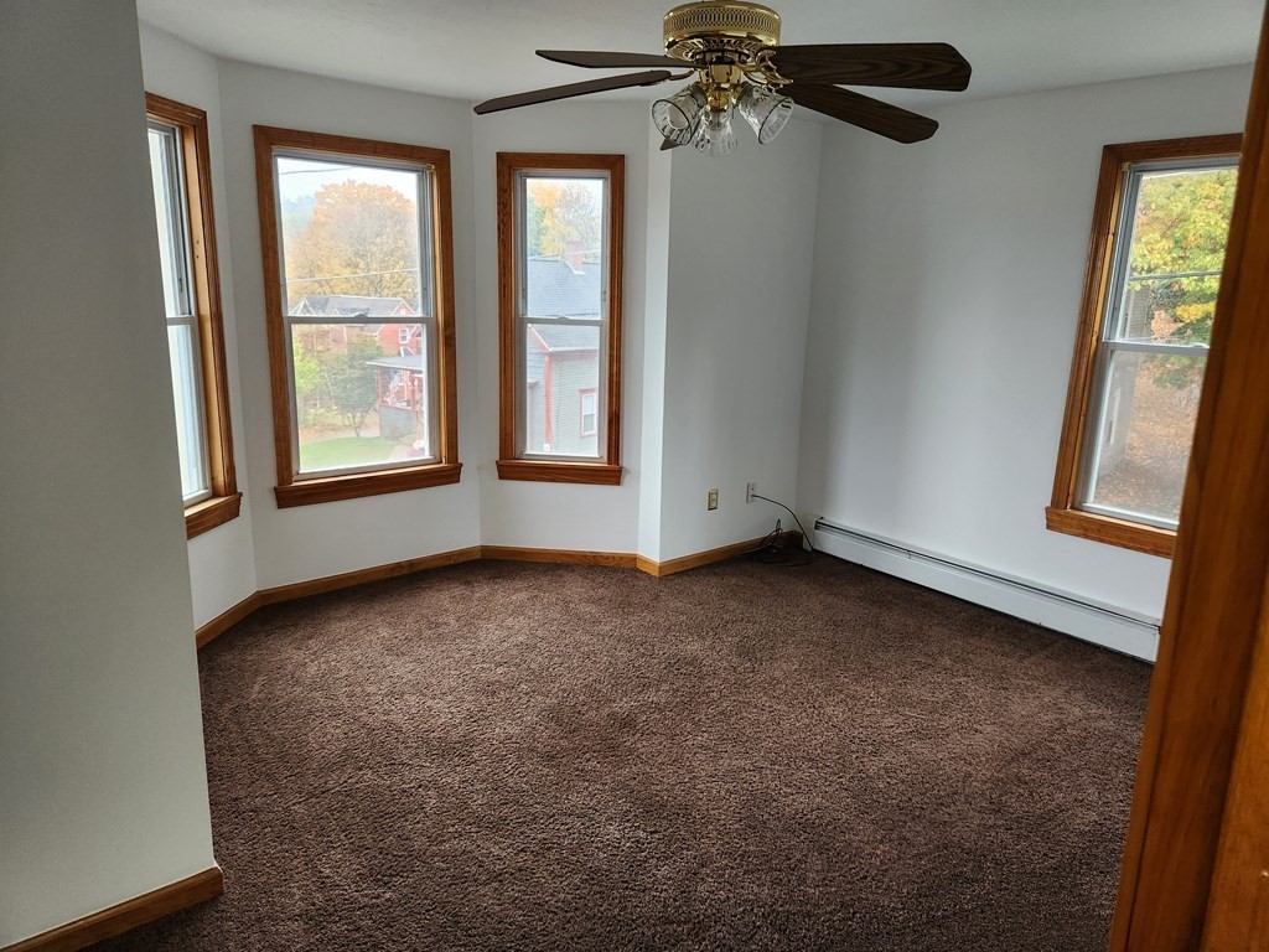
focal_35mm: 23
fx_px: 843
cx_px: 634
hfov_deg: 73.9
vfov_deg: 58.9
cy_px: 476
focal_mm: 5.4
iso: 250
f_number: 1.8
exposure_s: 1/120
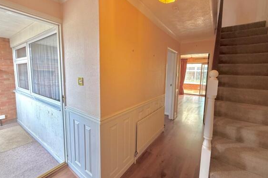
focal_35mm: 15
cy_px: 85
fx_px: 112
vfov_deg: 77.2
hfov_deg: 100.4
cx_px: 135
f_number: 2.2
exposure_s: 1/100
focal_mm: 2.22
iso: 125
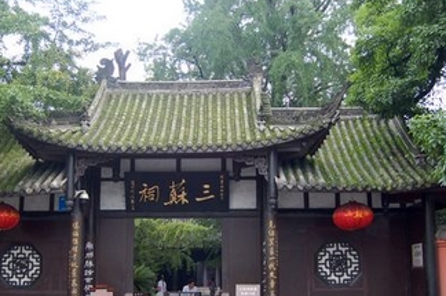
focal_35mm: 51
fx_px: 631
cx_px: 194
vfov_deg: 26.3
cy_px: 179
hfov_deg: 38.9
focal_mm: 22
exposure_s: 1/200
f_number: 3.8
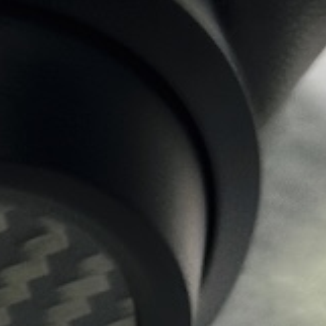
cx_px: -622
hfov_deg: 5.3
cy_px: 20
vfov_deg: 5.5
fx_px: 3367
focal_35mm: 316
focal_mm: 6.76
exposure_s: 1/50
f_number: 1.78
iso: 80
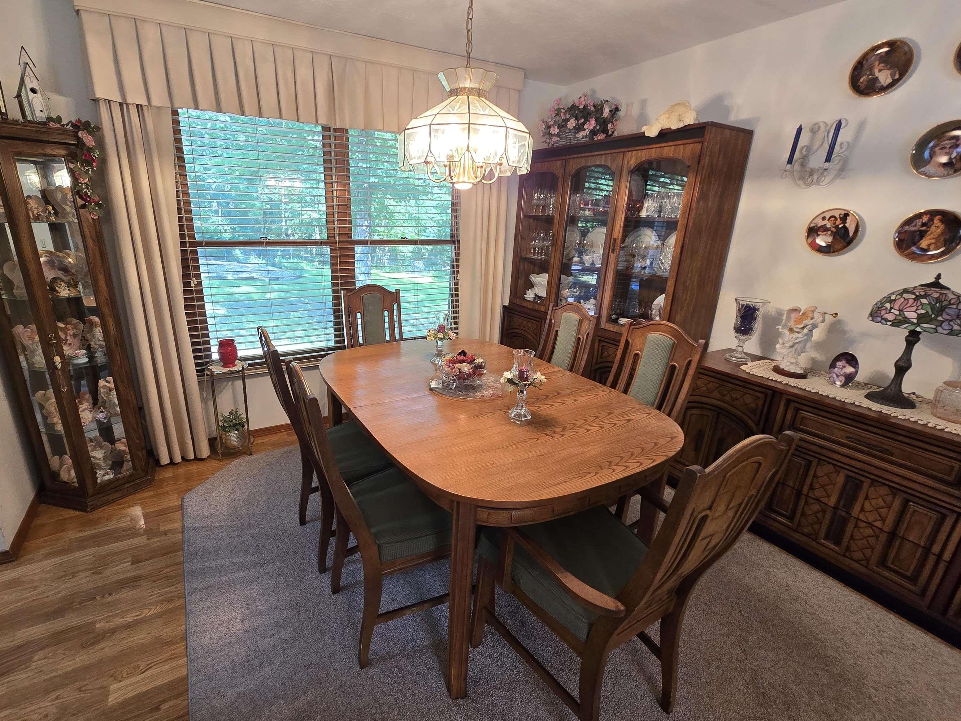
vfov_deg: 81.8
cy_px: 357
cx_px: 438
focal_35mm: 15
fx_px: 416
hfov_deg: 97.9
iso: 200
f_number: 2.2
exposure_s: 1/60
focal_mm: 2.2
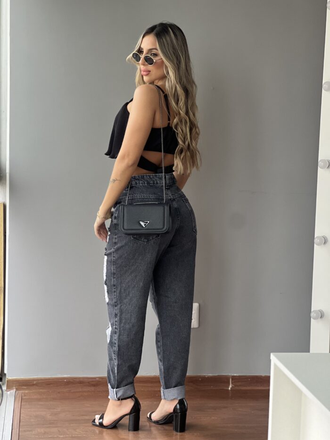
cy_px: 220
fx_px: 979
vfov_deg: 25.3
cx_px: 165
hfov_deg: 19.1
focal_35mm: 77
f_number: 2.8
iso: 250
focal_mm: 9
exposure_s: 1/118
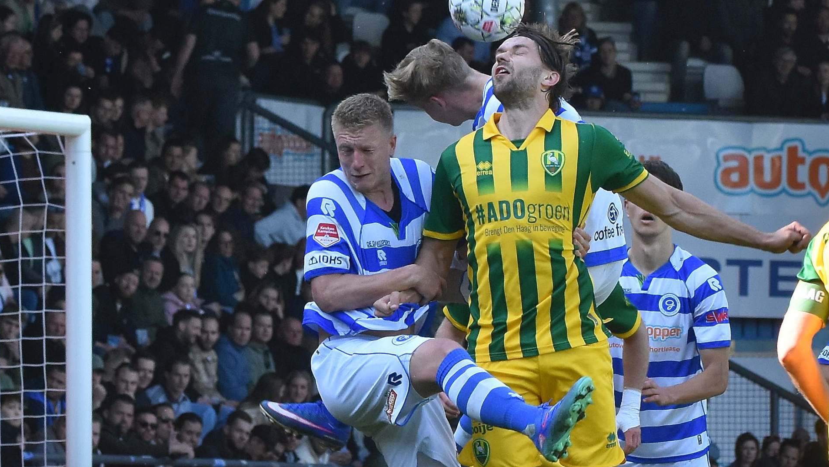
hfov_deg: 13.9
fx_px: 3407
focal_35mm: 155
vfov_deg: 7.8
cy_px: 216
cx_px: 415
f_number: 5.6
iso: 900
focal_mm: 98
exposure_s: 1/800
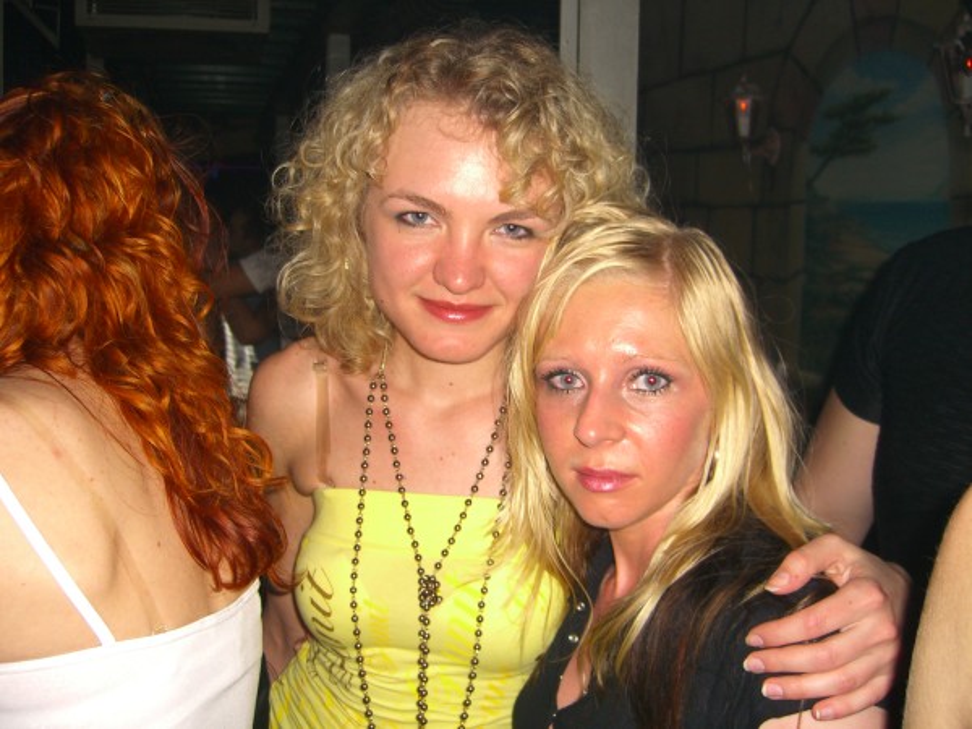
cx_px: 486
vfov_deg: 37.7
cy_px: 364
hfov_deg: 49.0
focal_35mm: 38
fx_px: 1067
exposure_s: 1/60
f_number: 2.8
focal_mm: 7.9
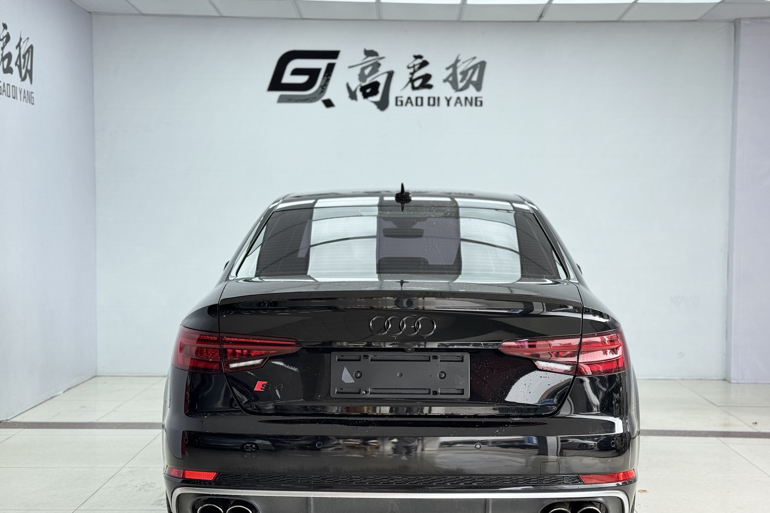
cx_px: 401
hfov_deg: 37.5
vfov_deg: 25.5
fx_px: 1134
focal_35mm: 53
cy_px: 266
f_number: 1.78
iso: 64
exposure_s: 1/615
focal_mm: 6.76
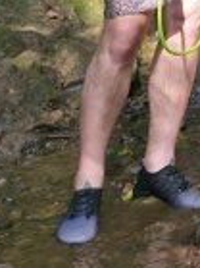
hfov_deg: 12.0
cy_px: -324
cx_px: 437
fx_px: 818
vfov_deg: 14.3
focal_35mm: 106
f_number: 1.7
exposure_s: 1/120
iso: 200
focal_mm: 6.3
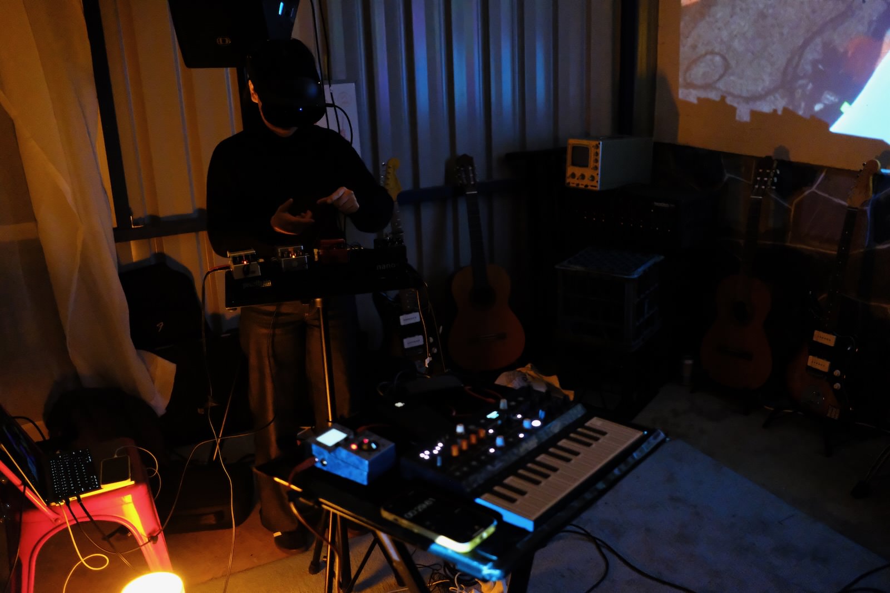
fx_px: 865
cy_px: 296
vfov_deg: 37.9
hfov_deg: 54.4
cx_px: 445
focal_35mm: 35
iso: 12800
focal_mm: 23
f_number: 2
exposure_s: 1/170
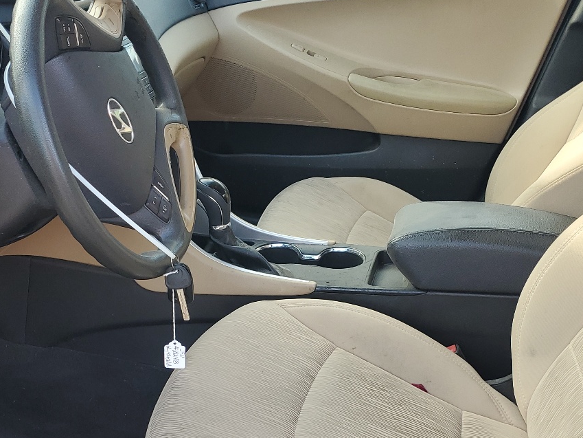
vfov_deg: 29.2
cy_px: 329
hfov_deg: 38.8
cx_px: 246
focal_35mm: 49
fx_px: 825
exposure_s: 1/143
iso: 50
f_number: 1.5
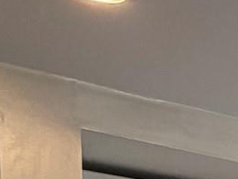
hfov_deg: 11.1
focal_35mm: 108
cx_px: 722
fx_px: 743
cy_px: 399
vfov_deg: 11.7
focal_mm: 2.22
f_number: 2.2
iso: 160
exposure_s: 1/120
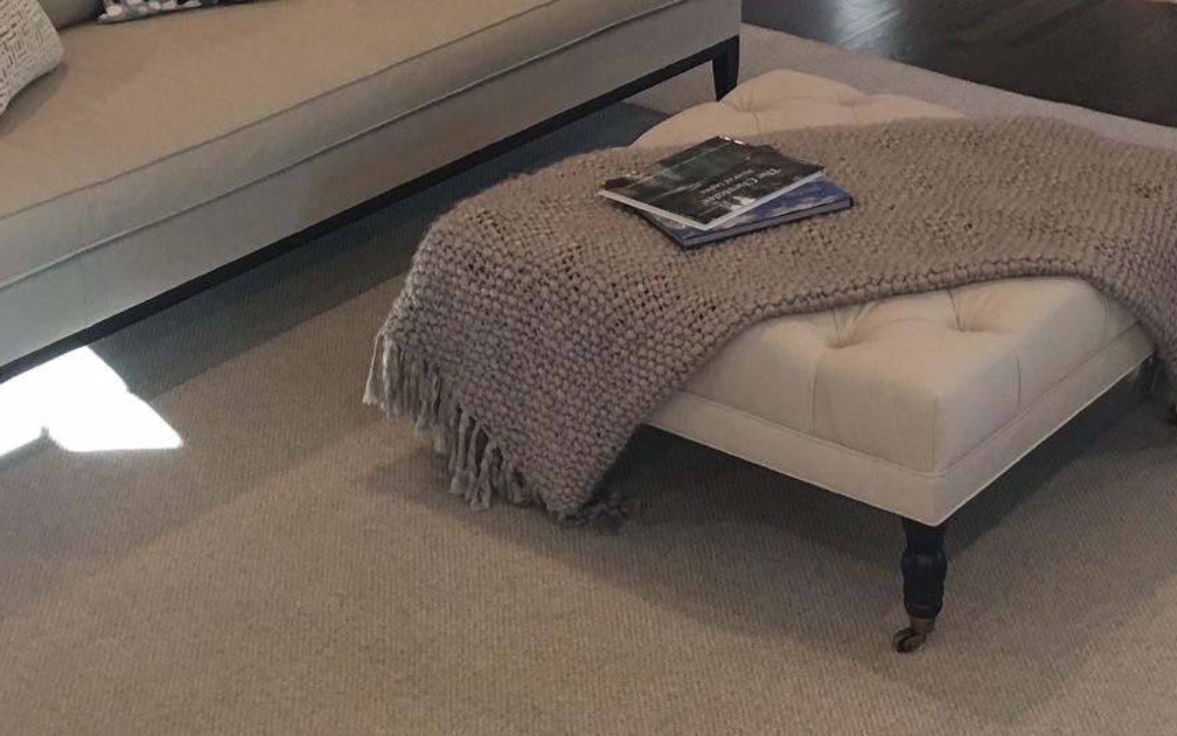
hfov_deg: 28.4
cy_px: 104
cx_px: 771
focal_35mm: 72
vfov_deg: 17.9
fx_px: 2309
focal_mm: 4.15
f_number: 2.2
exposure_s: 1/15
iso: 40
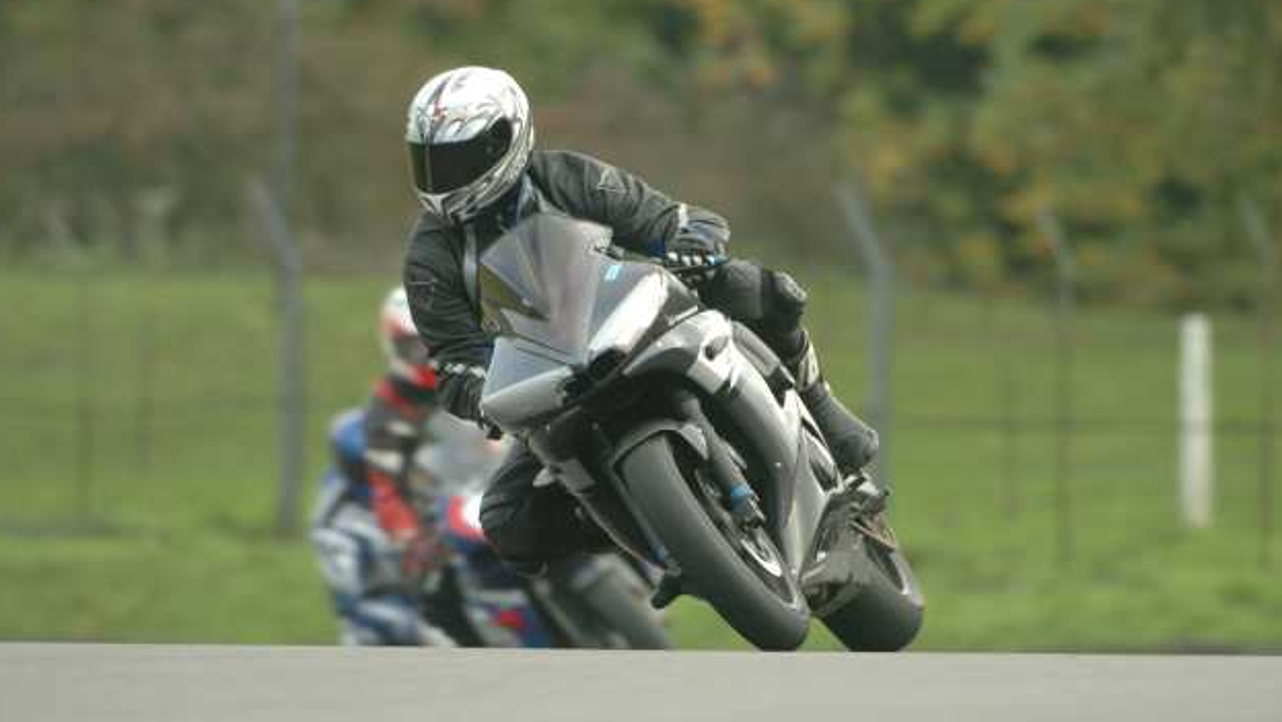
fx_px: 21900
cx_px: 632
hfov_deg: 3.4
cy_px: 405
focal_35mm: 644
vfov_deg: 1.9
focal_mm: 400
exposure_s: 1/320
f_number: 4.8
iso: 400
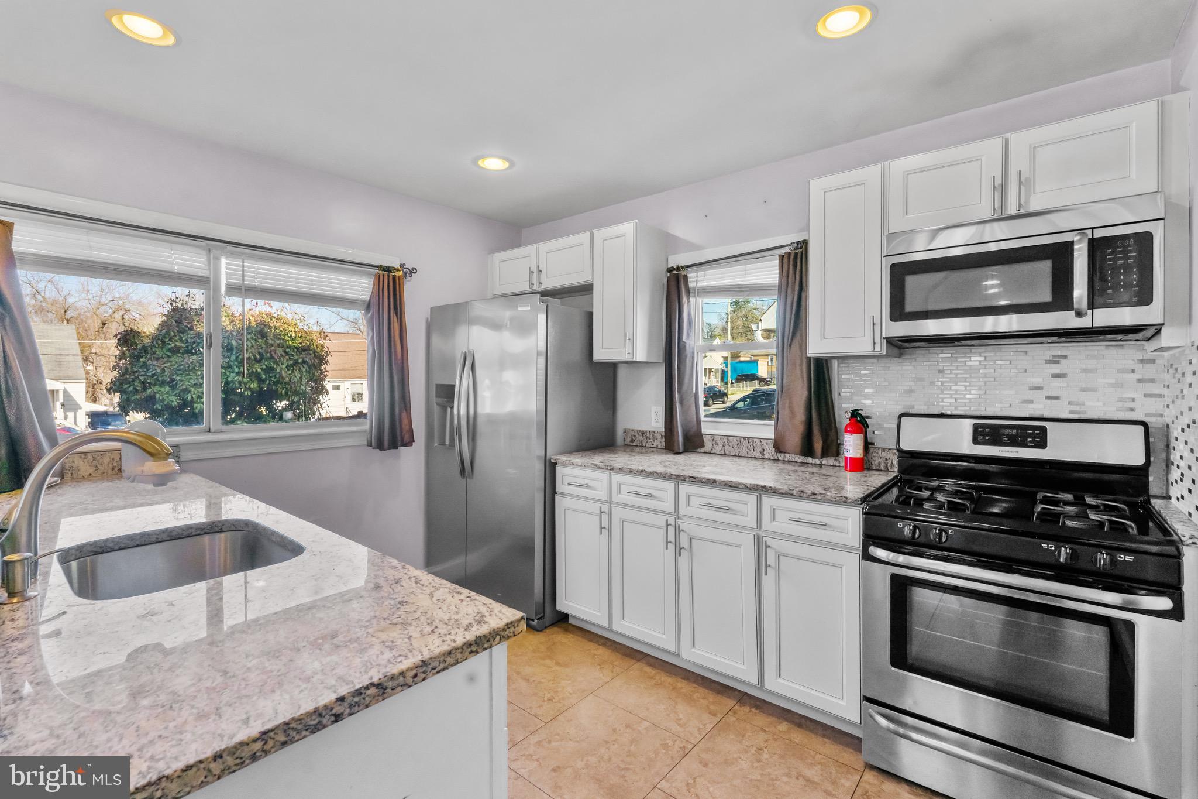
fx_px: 532
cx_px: 599
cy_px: 400
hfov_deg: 96.7
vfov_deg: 73.7
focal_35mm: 16
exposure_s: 1/30
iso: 400
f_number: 8
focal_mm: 16
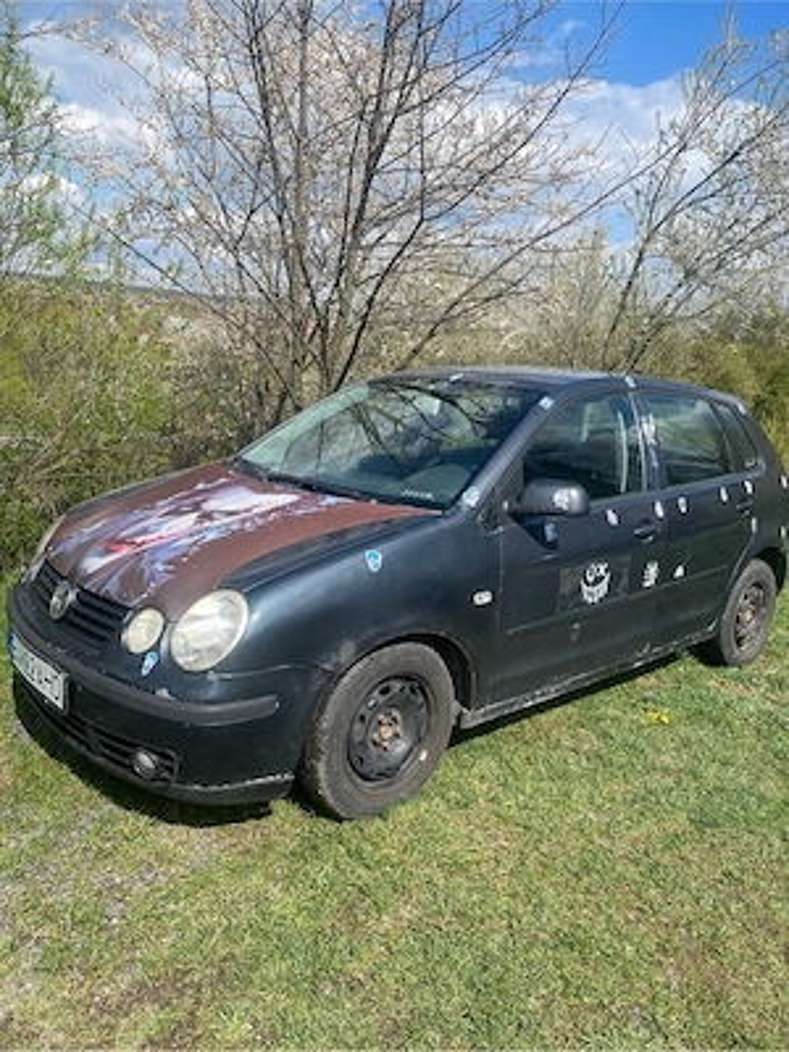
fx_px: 760
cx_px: 394
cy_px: 526
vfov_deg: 69.4
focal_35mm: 25
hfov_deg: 54.9
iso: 32
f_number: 1.6
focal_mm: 5.1
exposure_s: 1/2786
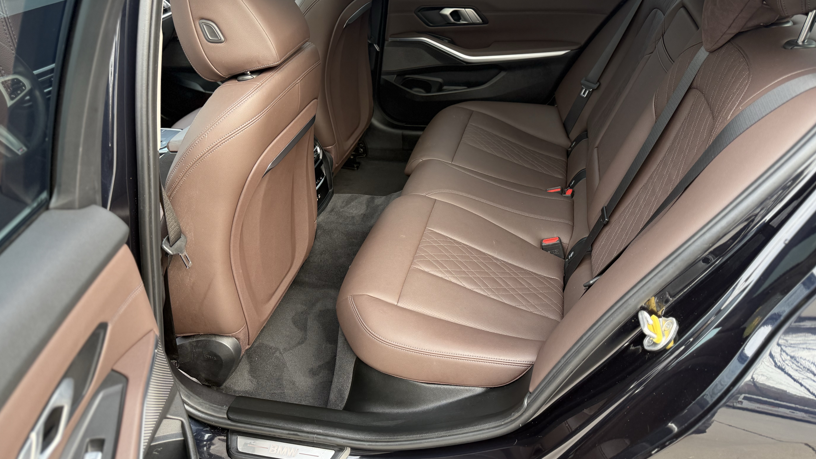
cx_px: 418
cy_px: 193
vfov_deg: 42.8
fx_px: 584
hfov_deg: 69.8
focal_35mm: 27
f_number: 1.78
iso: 160
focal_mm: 6.76
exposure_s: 1/243
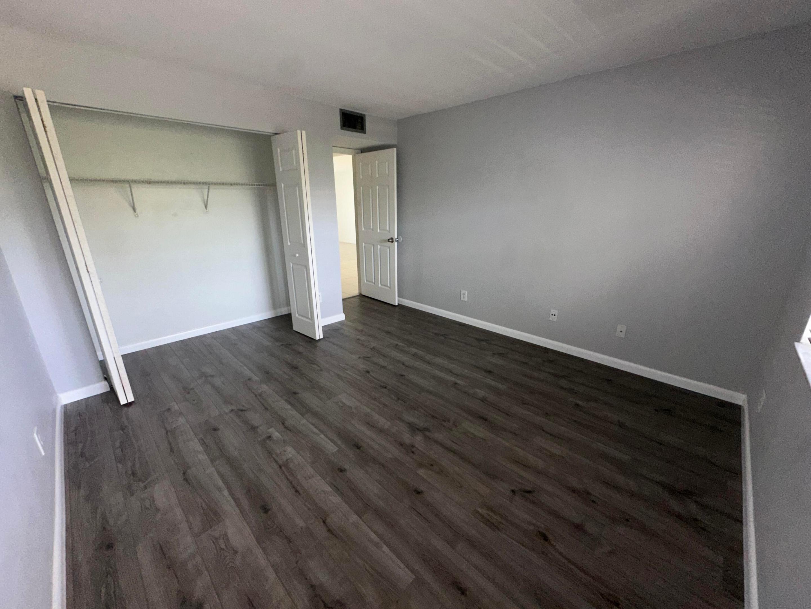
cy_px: 304
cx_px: 406
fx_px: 328
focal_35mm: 14
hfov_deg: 102.1
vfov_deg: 85.7
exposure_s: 1/60
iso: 100
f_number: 2.2
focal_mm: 2.22
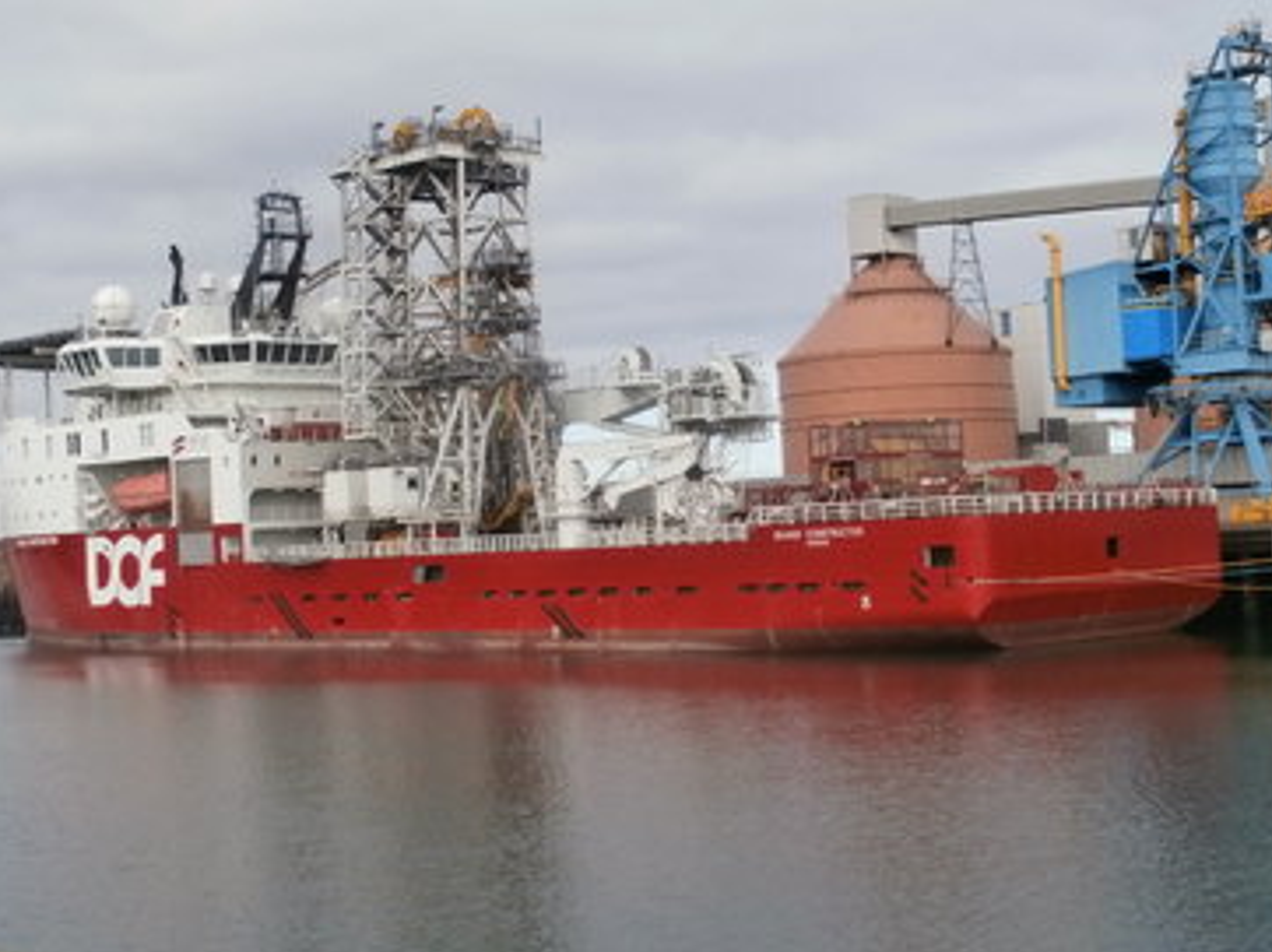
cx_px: 625
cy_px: 439
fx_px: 2313
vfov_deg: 23.3
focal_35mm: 63
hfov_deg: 30.7
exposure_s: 1/80
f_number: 11
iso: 100
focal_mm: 10.11
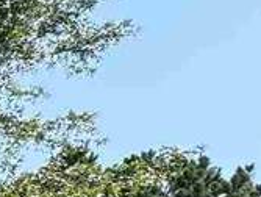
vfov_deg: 12.5
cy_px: 369
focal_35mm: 107
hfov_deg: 10.6
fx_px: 809
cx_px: -569
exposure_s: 1/467
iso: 40
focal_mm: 2.22
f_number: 2.2
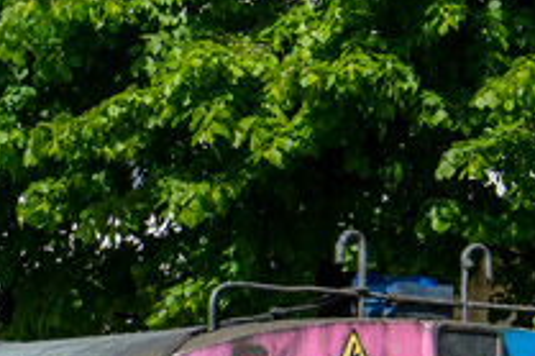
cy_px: 168
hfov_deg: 5.5
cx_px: -133
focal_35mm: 376
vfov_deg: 3.7
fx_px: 5583
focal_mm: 42
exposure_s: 1/800
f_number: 9
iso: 100
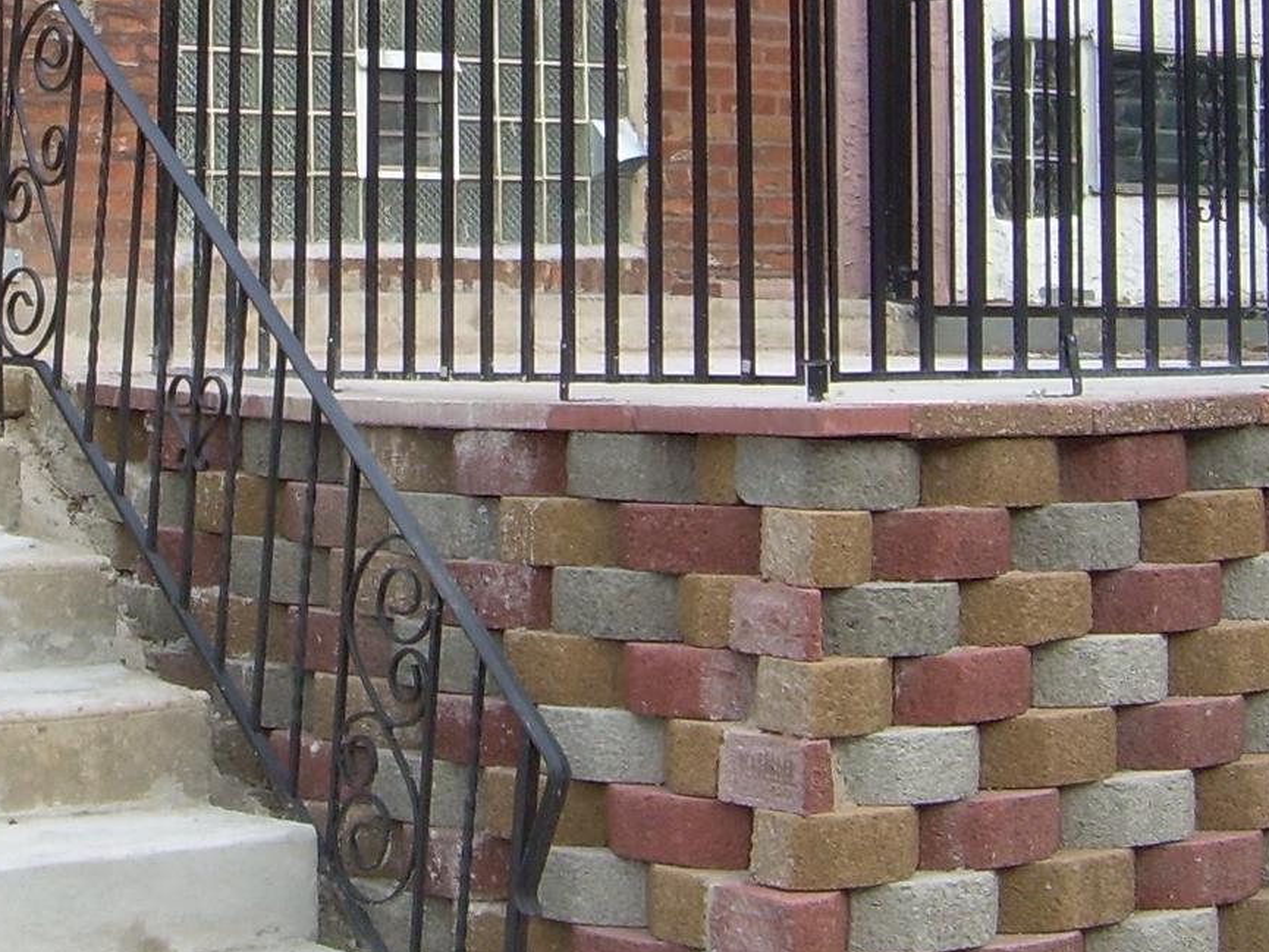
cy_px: -75
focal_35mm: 90
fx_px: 3300
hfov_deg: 21.6
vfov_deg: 16.0
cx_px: 336
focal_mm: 6.3
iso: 50
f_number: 2.8
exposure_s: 1/92.5
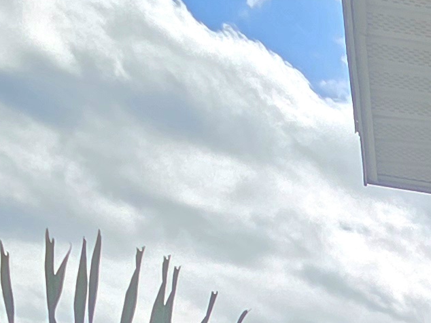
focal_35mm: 82
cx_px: 1023
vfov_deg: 12.8
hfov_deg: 14.9
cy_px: 824
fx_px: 1021
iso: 50
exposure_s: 1/1667
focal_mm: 2.2
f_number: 2.2
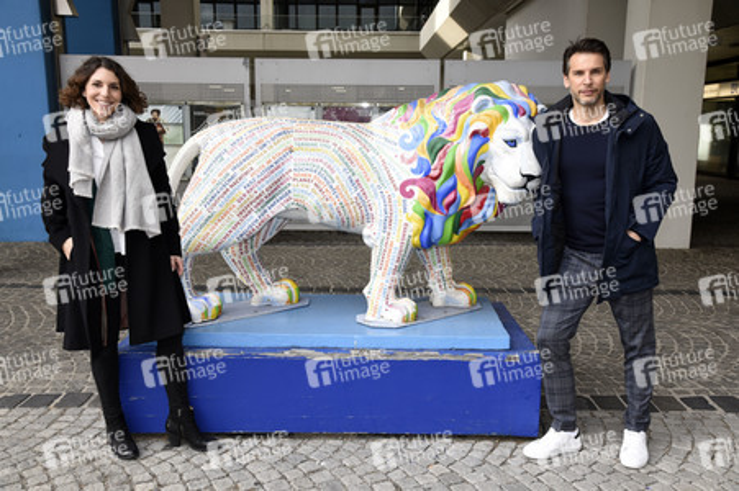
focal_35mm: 35
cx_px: 370
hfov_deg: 54.5
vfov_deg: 37.8
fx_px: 718
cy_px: 246
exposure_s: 1/160
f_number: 8
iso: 640
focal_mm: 35
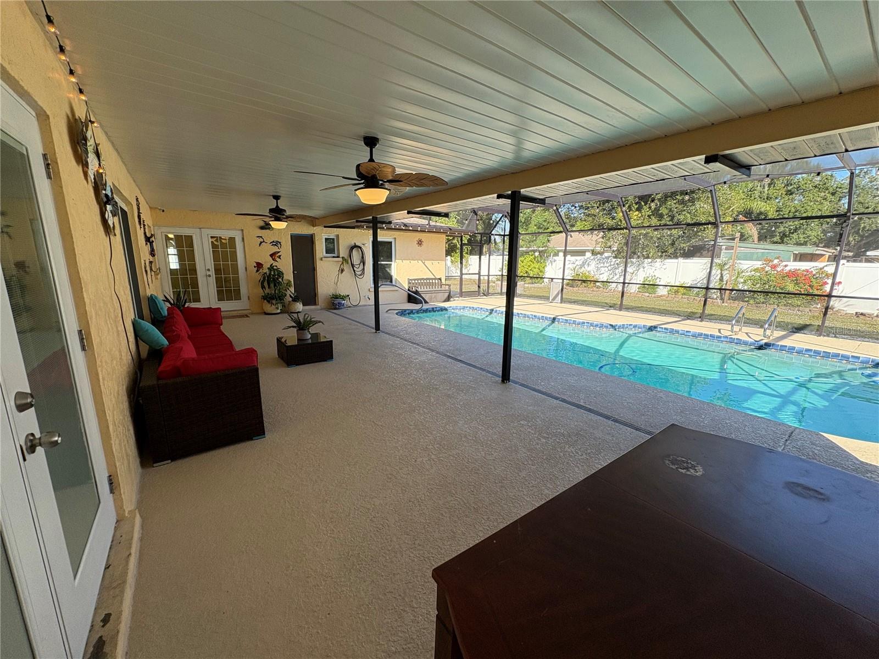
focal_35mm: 14
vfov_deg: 85.7
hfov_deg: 102.1
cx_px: 440
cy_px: 330
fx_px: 356
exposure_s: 1/445
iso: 64
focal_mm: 2.22
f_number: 2.2
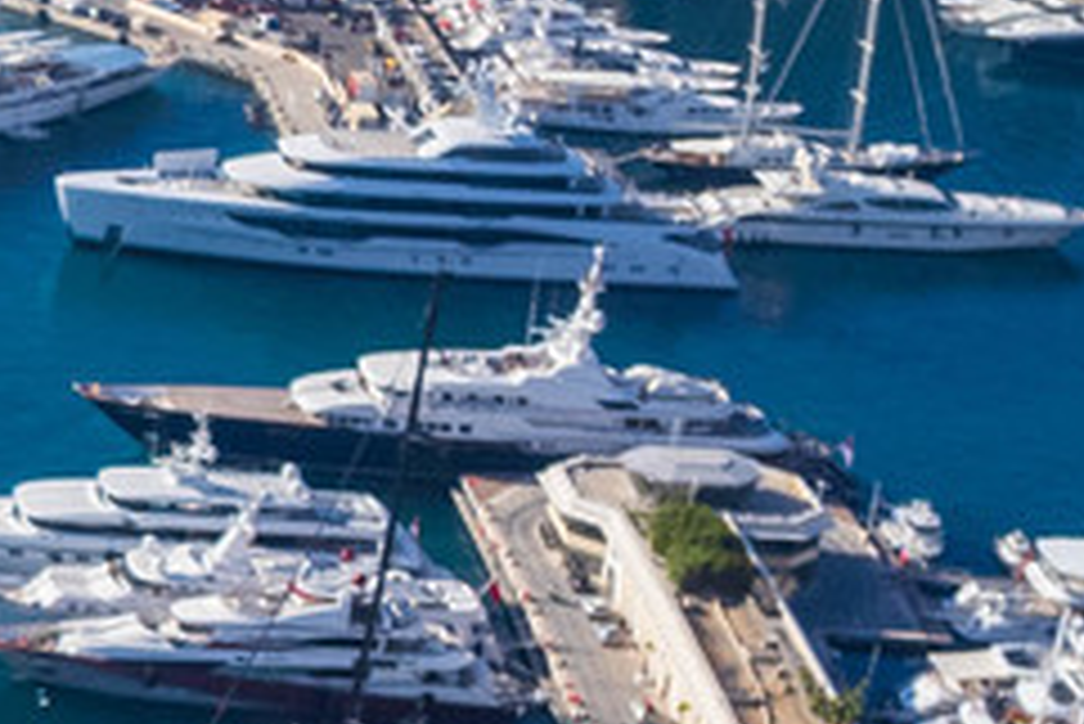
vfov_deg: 9.3
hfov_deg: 12.1
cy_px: 818
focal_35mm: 146
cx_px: -1268
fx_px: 4399
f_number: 2.8
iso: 100
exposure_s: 1/2000
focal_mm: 8.4
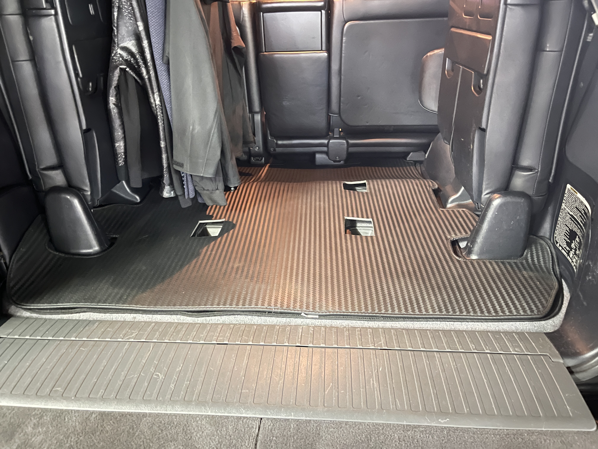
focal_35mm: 26
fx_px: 449
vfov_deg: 53.1
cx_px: 299
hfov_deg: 67.3
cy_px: 224
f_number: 1.6
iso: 1250
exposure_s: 1/5
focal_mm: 5.1
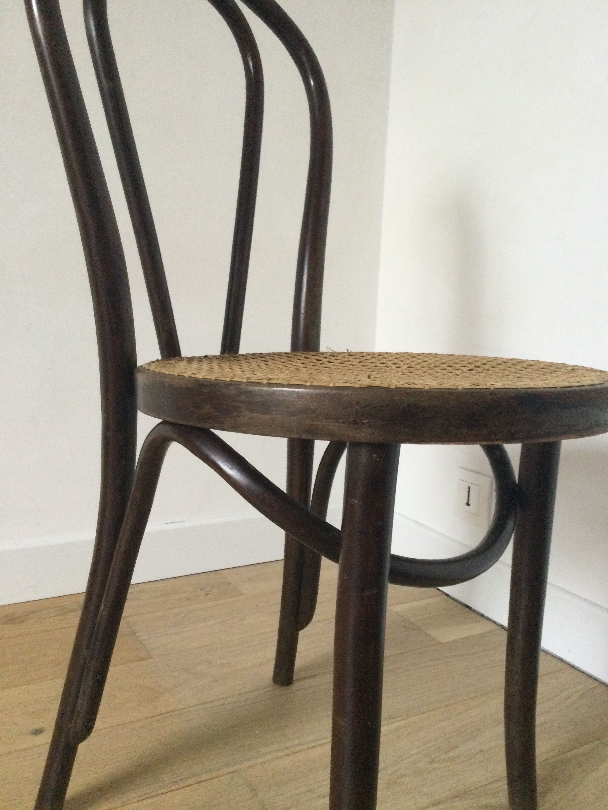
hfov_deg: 45.4
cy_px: 405
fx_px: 726
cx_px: 304
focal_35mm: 31
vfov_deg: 58.4
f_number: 2.4
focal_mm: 3.3
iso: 250
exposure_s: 1/33
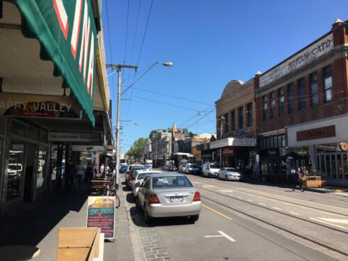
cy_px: 130
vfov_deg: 48.2
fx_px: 292
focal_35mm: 29
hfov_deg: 61.7
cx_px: 174
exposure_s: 1/1083
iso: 25
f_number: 2.2
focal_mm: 4.15
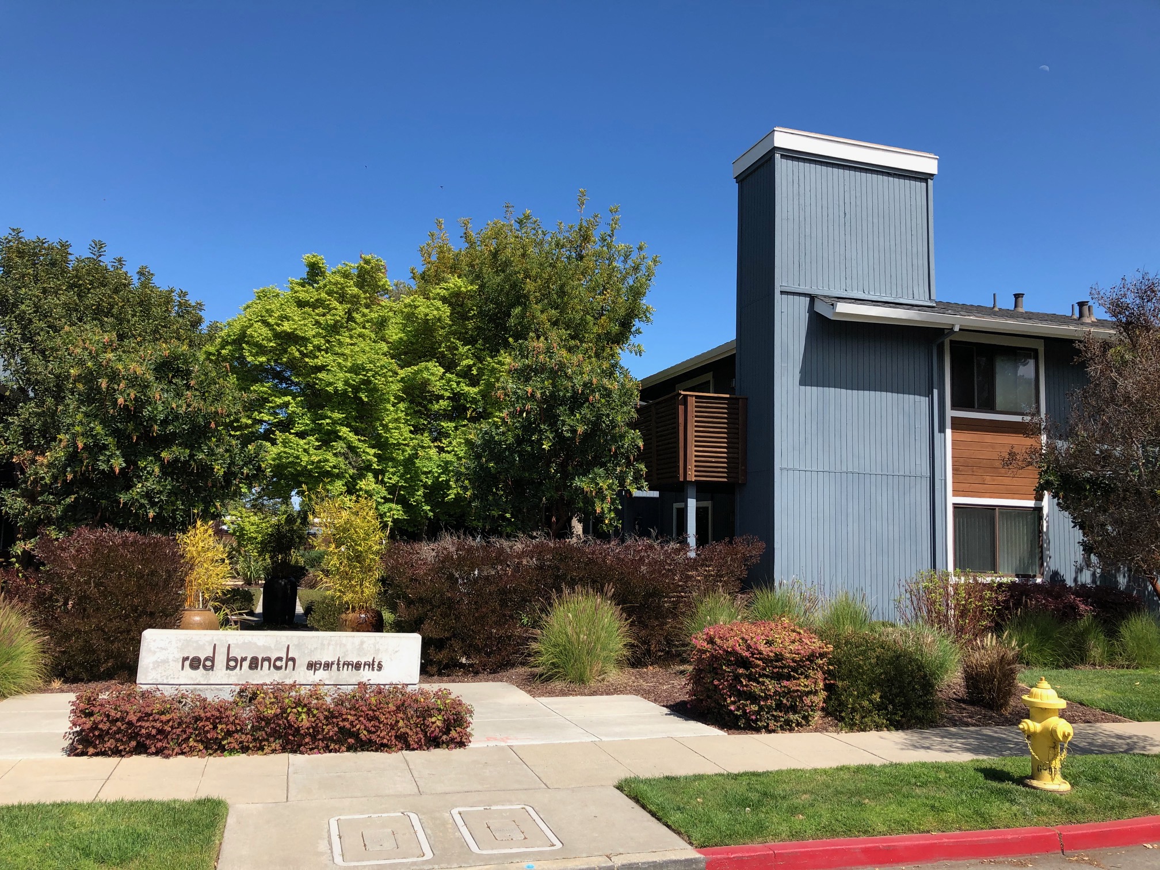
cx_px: 580
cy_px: 435
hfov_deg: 63.4
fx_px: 938
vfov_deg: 49.7
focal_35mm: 28
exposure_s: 1/1473
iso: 20
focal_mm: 3.99
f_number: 1.8
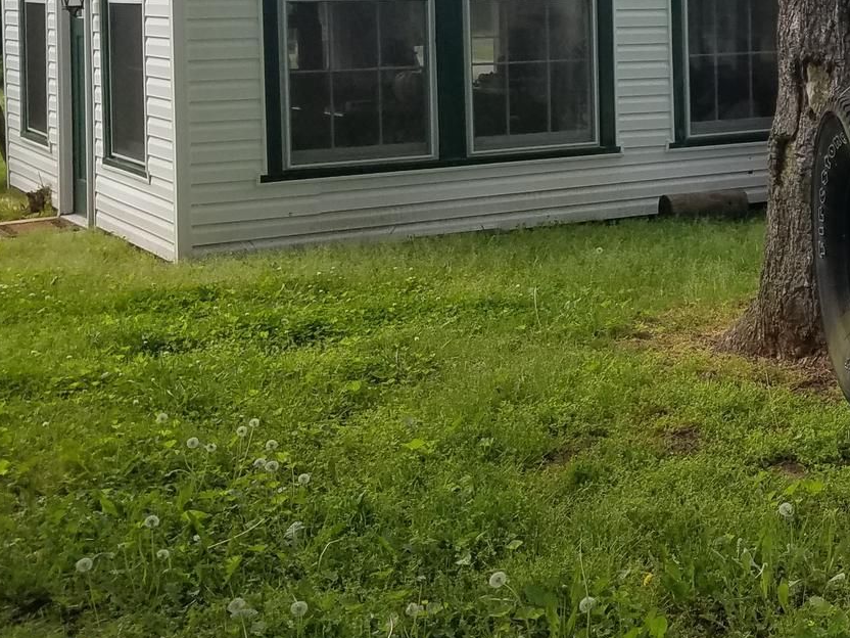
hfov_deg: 26.8
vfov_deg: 22.3
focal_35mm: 64
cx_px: 1017
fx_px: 1572
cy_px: 46
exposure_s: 1/944
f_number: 1.7
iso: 50
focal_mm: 4.2
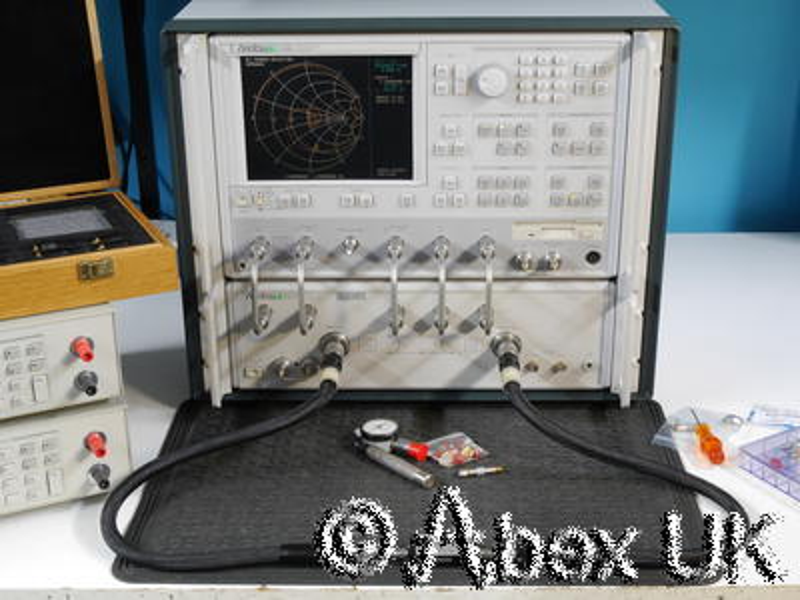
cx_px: 400
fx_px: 1294
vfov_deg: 26.1
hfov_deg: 34.3
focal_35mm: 56
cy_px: 300
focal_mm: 28
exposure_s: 1/2
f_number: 14
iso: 800
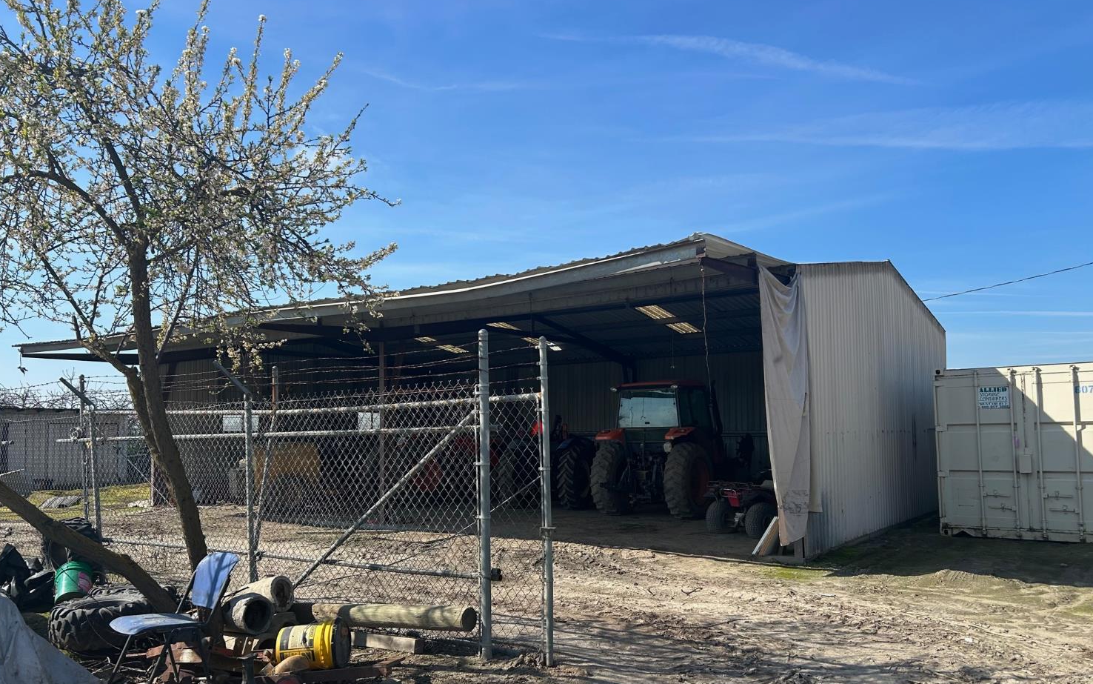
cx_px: 549
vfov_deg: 44.5
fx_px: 834
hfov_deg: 66.5
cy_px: 370
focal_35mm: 28
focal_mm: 5.7
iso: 50
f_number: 1.5
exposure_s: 1/3571
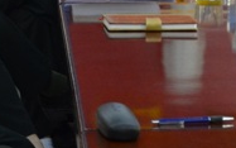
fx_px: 1884
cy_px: -105
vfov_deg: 4.4
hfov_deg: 7.1
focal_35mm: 293
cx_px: 231
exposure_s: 1/60
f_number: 4.2
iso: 800
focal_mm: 35
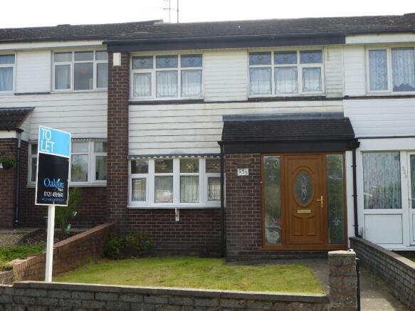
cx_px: 208
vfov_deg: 29.7
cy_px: 156
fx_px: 587
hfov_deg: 38.9
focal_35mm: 49
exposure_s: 1/320
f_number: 4.1
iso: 100
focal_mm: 8.7
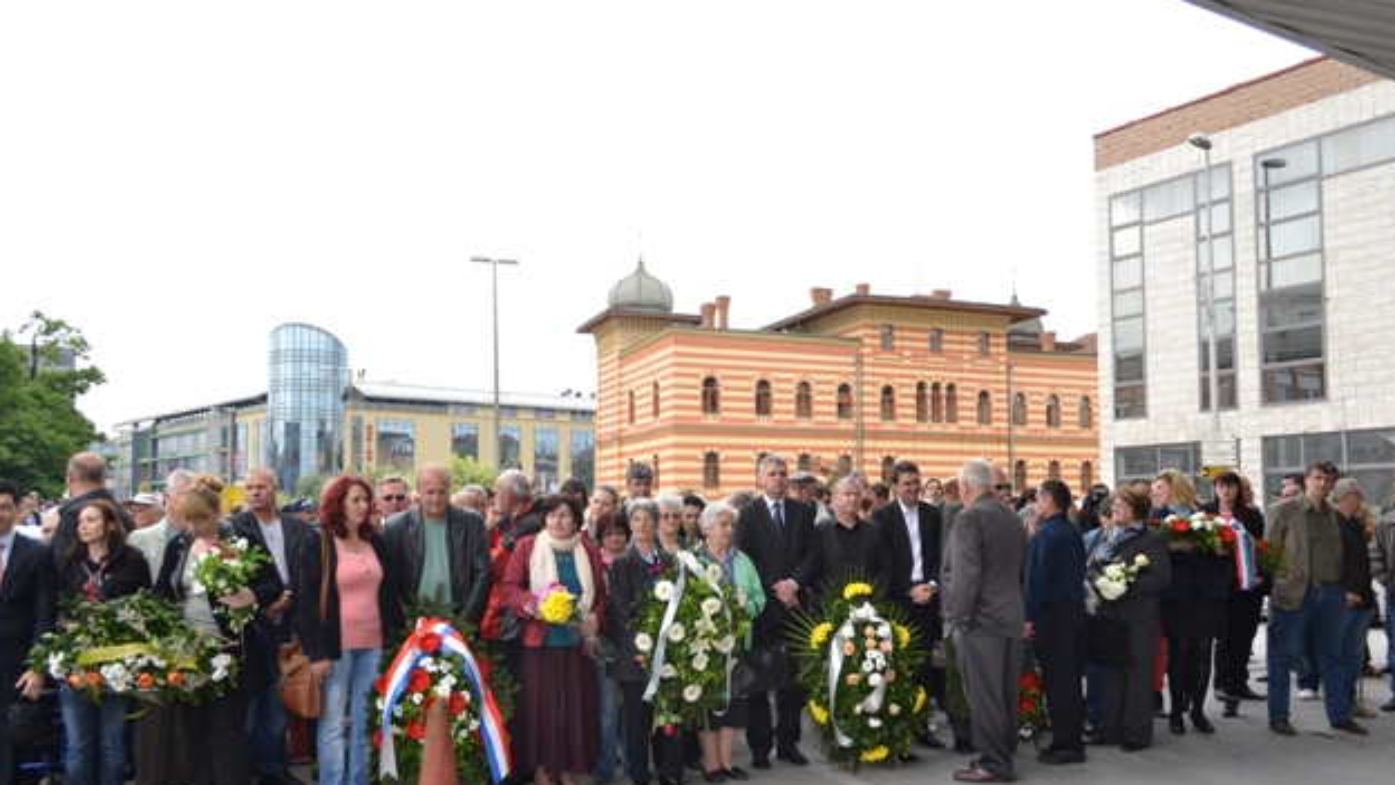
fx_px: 1073
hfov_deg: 66.1
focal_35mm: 29
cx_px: 695
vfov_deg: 40.0
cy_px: 471
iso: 100
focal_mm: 18
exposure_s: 1/200
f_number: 4.5
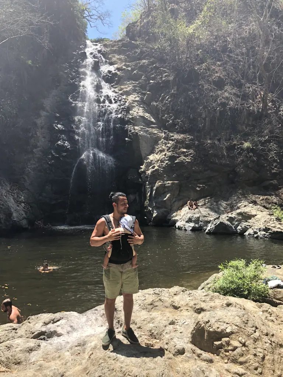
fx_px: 305
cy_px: 188
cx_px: 142
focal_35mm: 28
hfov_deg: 49.7
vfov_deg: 63.4
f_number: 1.8
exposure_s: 1/685
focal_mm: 4
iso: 20
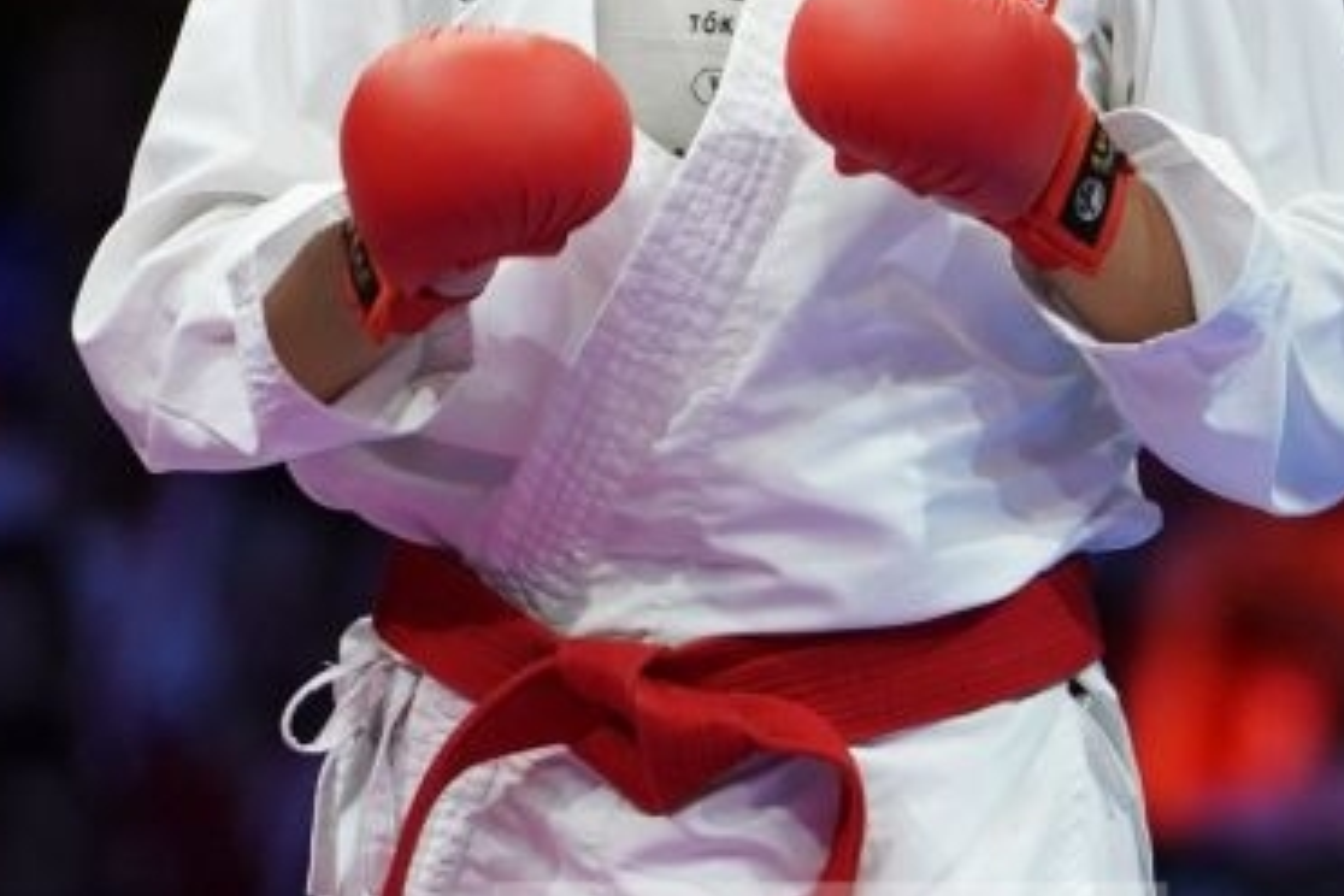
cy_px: -72
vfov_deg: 1.4
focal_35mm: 967
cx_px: 831
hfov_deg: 2.1
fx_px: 36099
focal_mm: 200
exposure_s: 1/1000
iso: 1250
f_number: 2.8
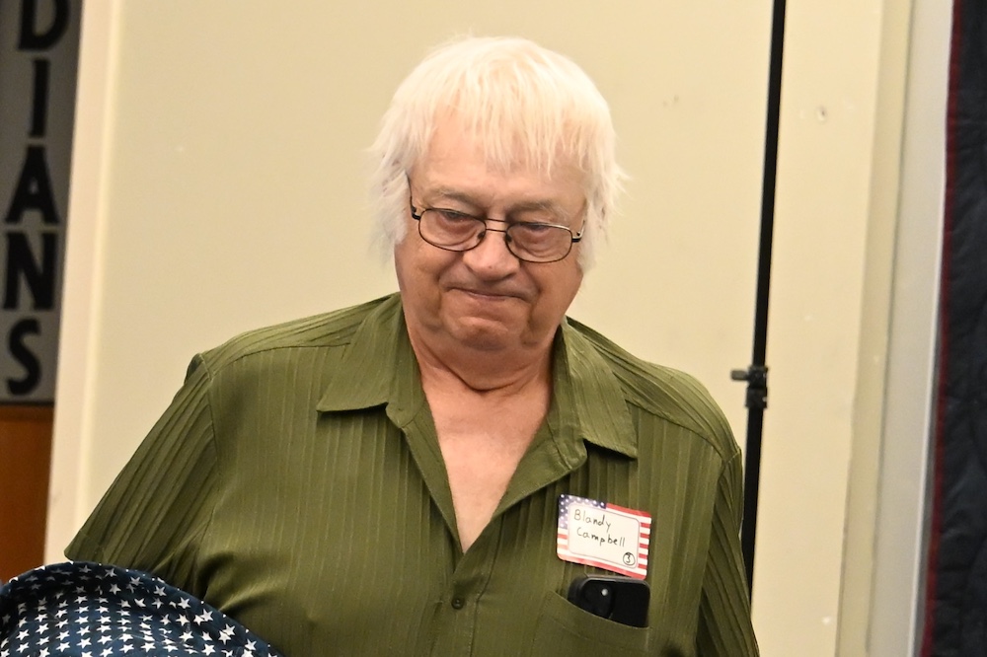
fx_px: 3974
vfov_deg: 9.5
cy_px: 328
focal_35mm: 145
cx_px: 494
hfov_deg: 14.2
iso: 5600
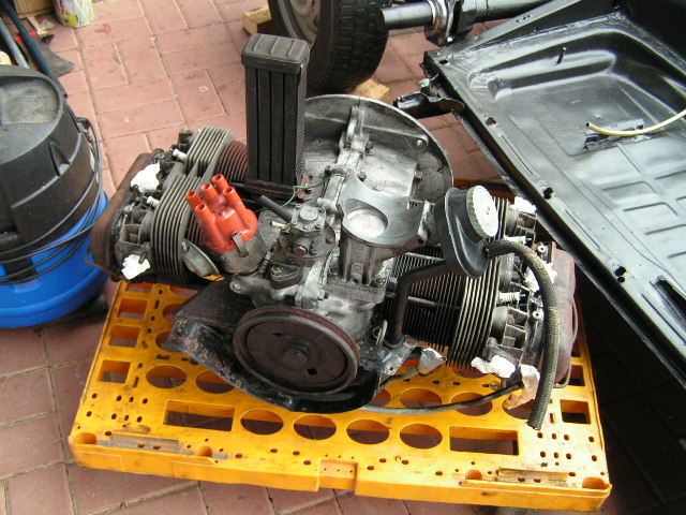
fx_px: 753
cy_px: 258
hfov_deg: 49.0
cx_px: 343
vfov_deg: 37.7
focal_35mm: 38
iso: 125
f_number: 2.8
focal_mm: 6.3
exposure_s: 1/50
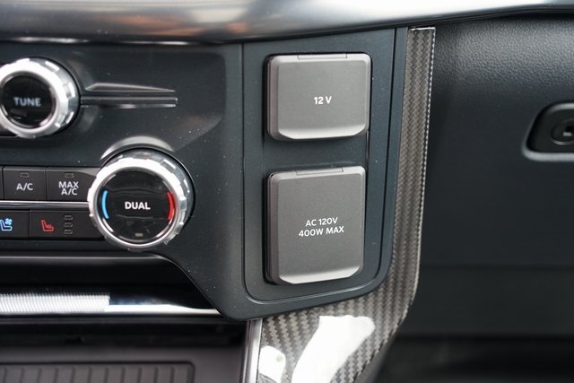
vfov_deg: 31.9
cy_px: 192
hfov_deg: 46.4
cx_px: 287
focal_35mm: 42
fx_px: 670
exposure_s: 1/60
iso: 800
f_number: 4
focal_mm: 42
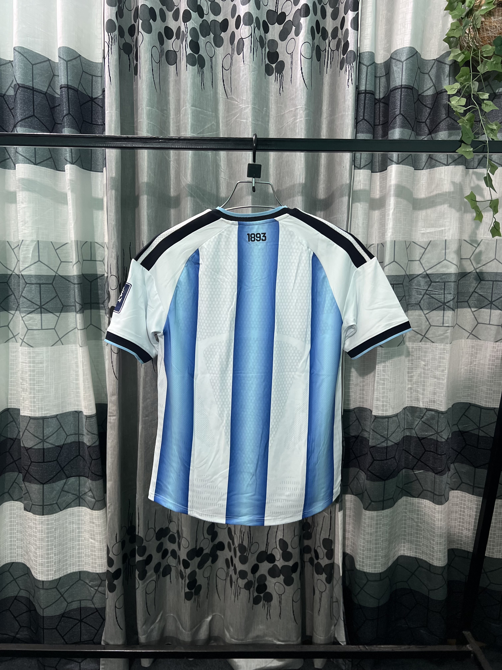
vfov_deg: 67.3
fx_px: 503
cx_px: 251
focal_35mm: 26
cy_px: 335
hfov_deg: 53.1
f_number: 1.5
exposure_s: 1/50
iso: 200
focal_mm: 5.7
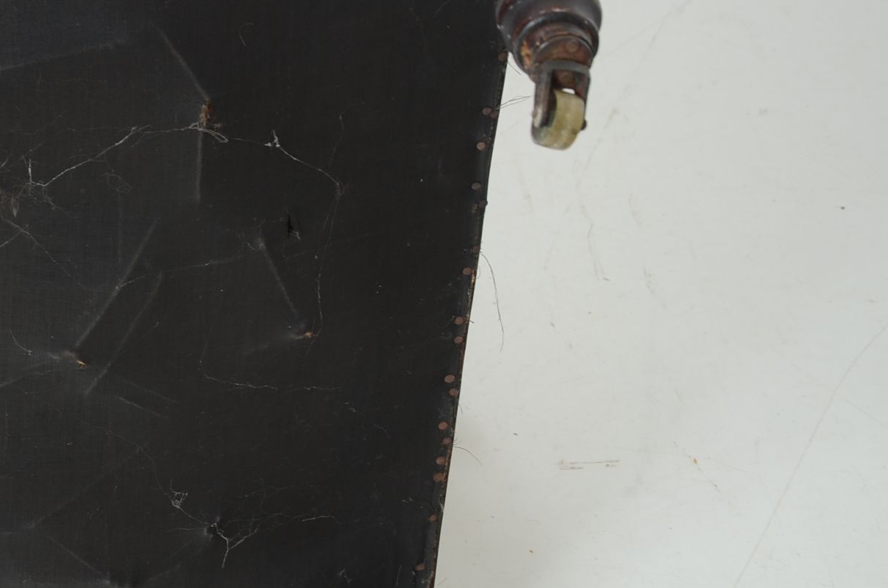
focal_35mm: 147
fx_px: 3618
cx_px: -14
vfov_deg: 9.3
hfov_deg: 13.8
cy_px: 218
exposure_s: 1/80
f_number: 6.3
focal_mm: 48
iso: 160
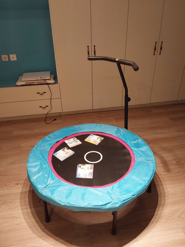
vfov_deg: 63.4
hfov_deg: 49.7
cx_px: 92
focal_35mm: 28
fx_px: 200
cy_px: 124
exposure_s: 1/33
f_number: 1.9
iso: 250
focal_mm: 2.91
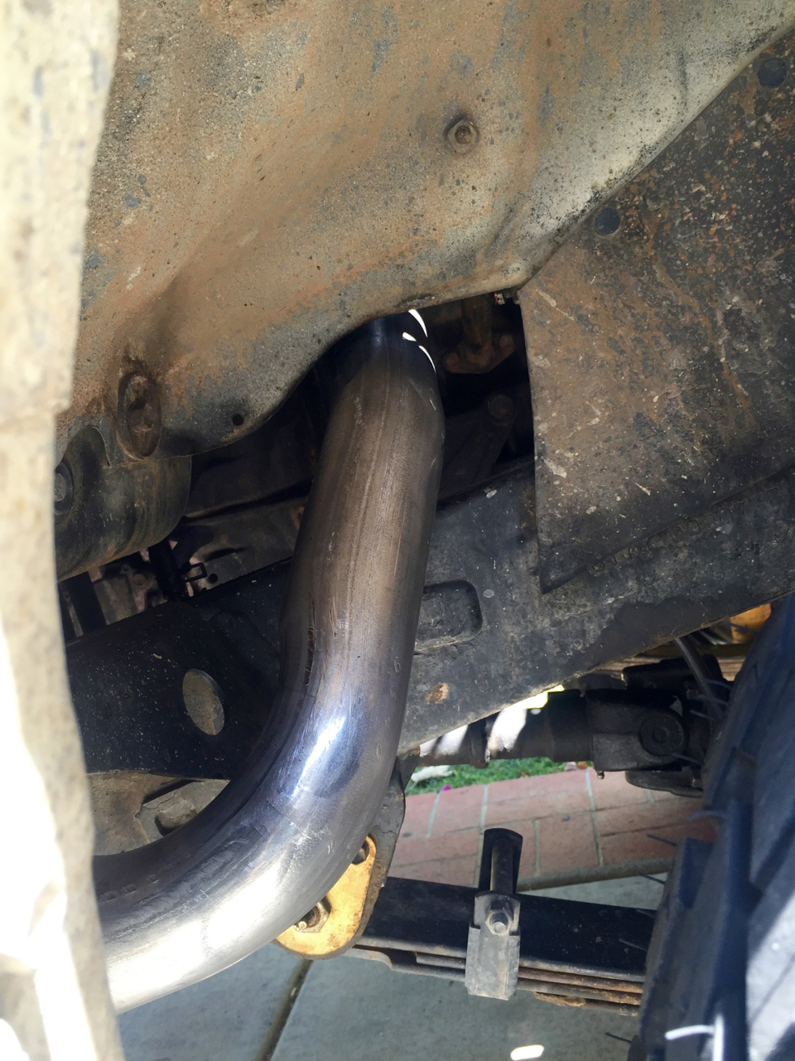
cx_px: 398
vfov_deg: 61.7
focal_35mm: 29
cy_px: 530
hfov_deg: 48.2
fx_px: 888
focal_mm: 4.15
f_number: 2.2
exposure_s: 1/120
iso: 40
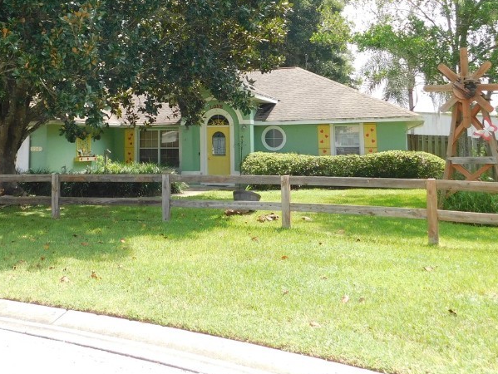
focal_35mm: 41
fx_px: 590
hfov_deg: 45.3
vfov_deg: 34.1
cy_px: 74
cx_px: 182
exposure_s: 1/400
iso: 125
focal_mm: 4.1
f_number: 3
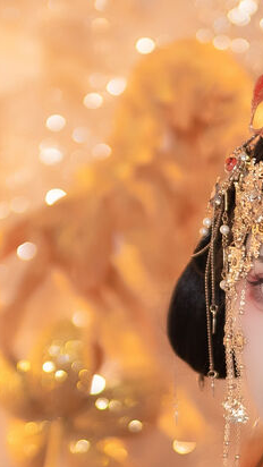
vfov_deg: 5.5
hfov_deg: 3.1
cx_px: 241
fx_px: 4819
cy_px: 821
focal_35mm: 389
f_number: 1.4
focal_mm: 85
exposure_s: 1/250
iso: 100
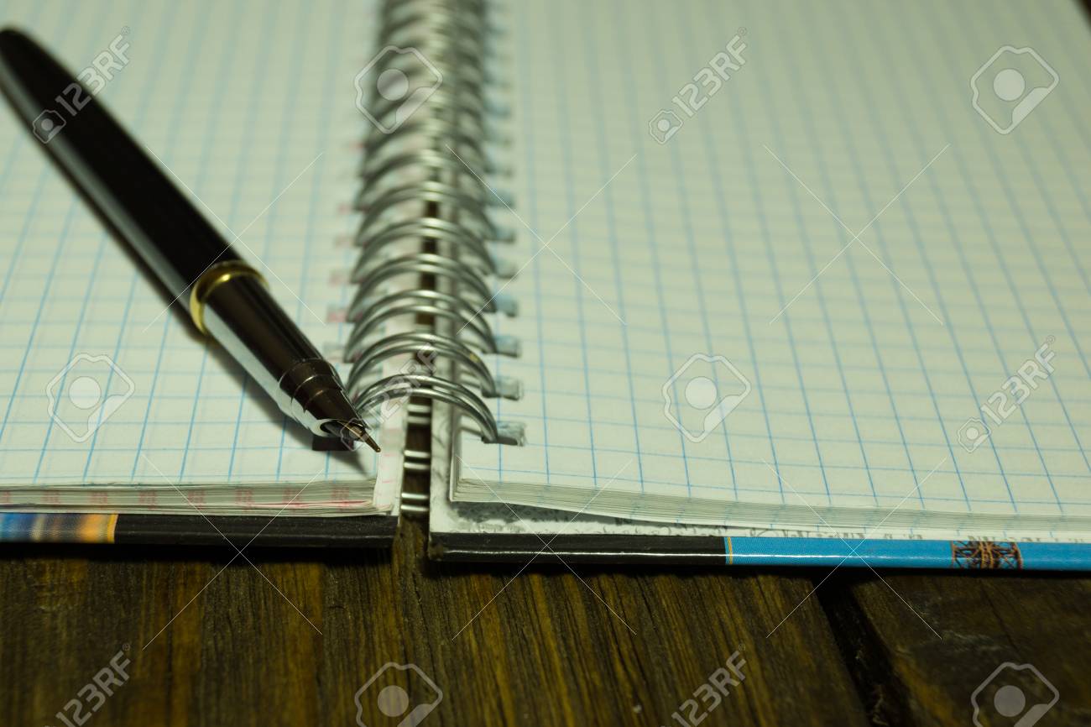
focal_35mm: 75
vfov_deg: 18.2
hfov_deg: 27.0
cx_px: 546
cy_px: 364
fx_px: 2272
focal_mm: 50
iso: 100
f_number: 8
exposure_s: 1/15
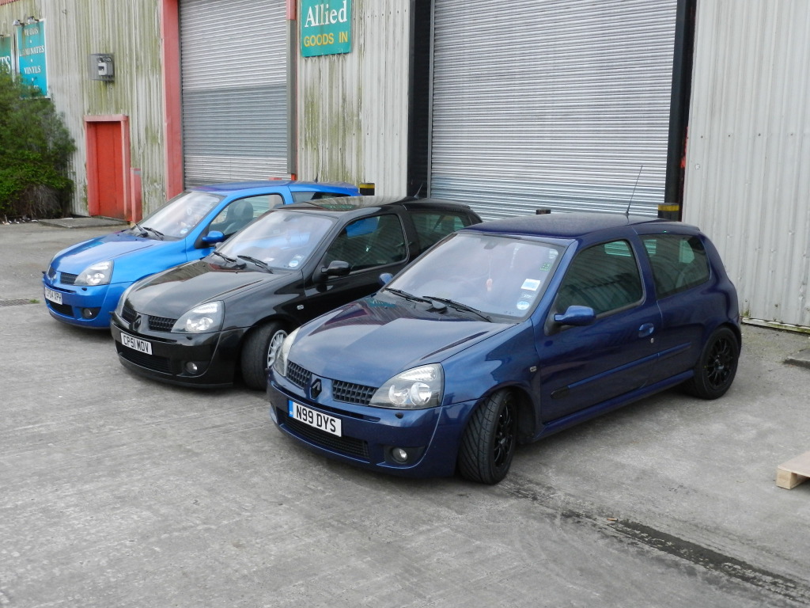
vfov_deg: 37.7
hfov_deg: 49.0
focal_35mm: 38
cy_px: 304
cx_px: 405
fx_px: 889
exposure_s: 1/25
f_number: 4
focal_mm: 6.7
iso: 400
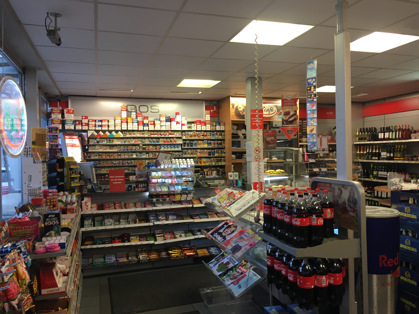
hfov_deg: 61.7
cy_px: 157
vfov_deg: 48.2
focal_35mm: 29
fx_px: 351
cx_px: 210
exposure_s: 1/33
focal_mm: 4.15
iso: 40
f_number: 2.2
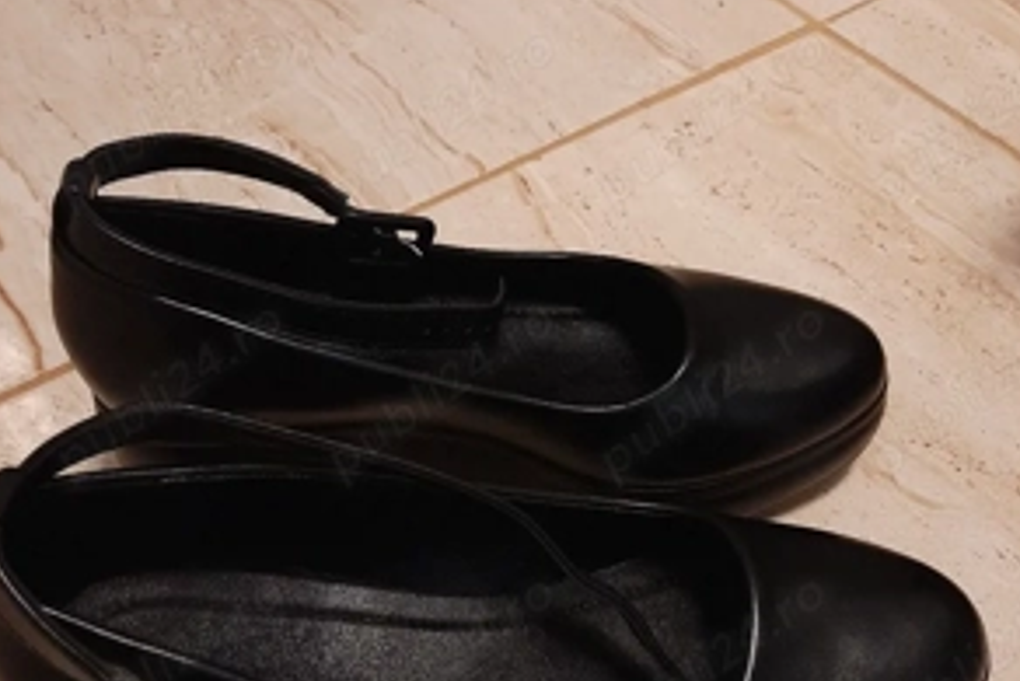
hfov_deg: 51.9
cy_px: 433
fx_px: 1049
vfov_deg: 35.7
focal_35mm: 37
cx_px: 510
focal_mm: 3.93
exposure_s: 1/20
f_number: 1.7
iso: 400
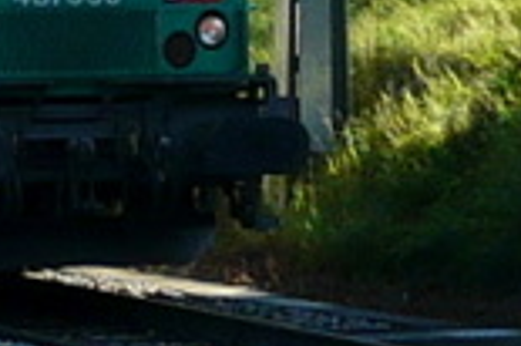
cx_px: -202
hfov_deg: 8.6
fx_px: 3412
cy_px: -326
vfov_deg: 5.7
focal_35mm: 236
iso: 100
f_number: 4.5
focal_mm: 5.8
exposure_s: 1/160
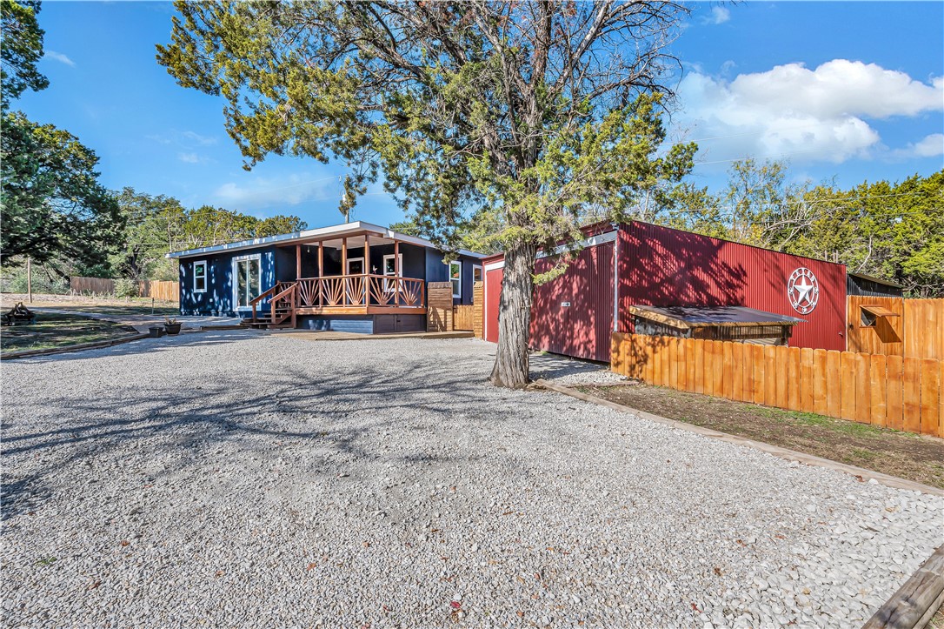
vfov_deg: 73.7
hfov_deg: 96.8
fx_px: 419
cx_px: 472
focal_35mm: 16
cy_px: 314
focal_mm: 16
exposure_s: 1/100
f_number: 20
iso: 200
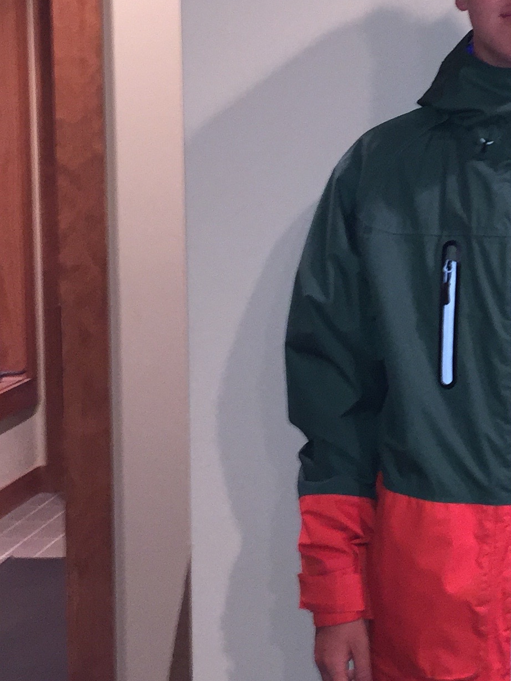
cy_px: 245
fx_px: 1515
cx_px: 501
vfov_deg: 25.2
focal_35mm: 77
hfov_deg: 18.7
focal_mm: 4.15
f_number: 2.2
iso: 125
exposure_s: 1/17
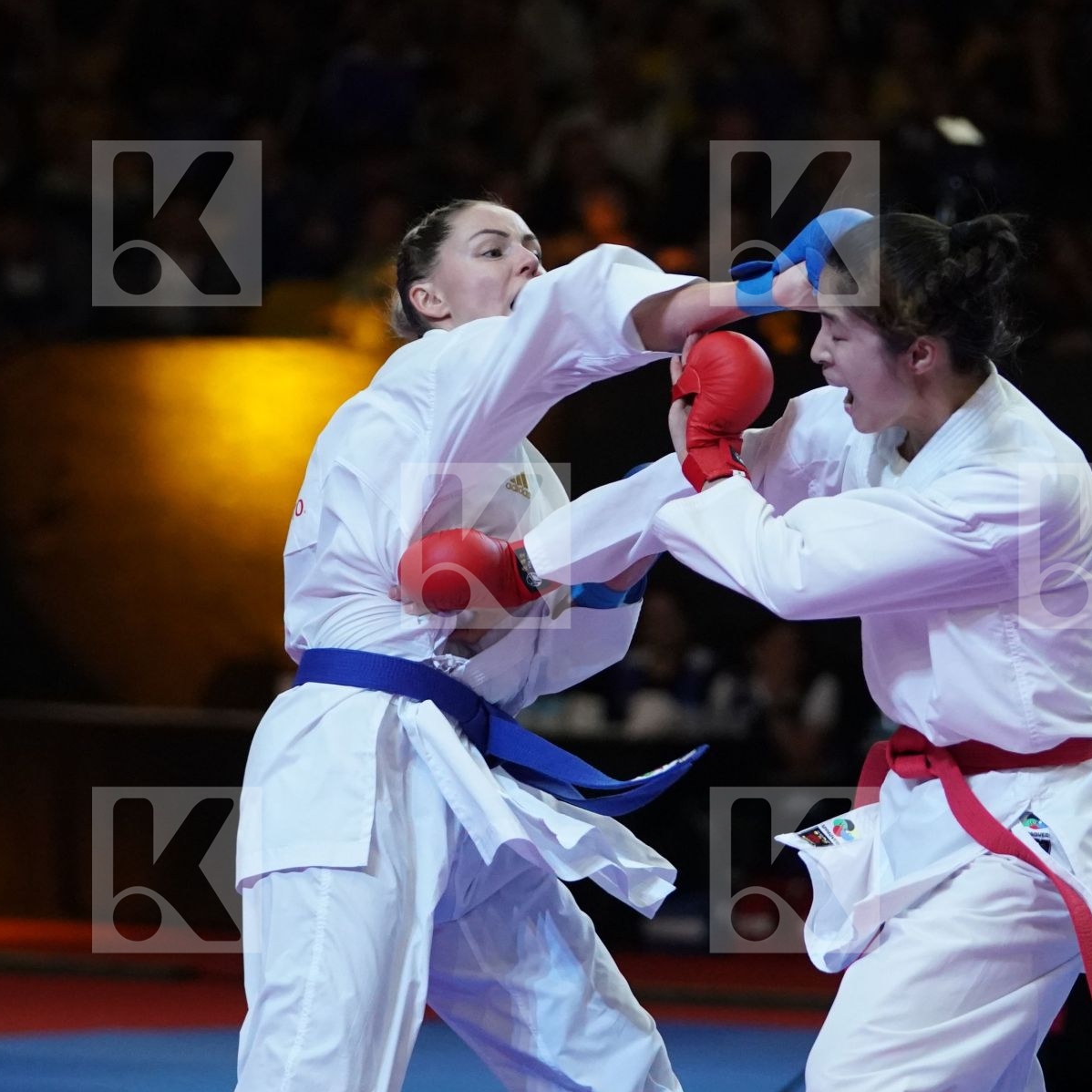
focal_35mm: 212
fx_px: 7566
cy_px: 546
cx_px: 795
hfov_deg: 8.2
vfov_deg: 8.3
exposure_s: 1/1000
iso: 5000
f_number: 2.8
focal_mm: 111
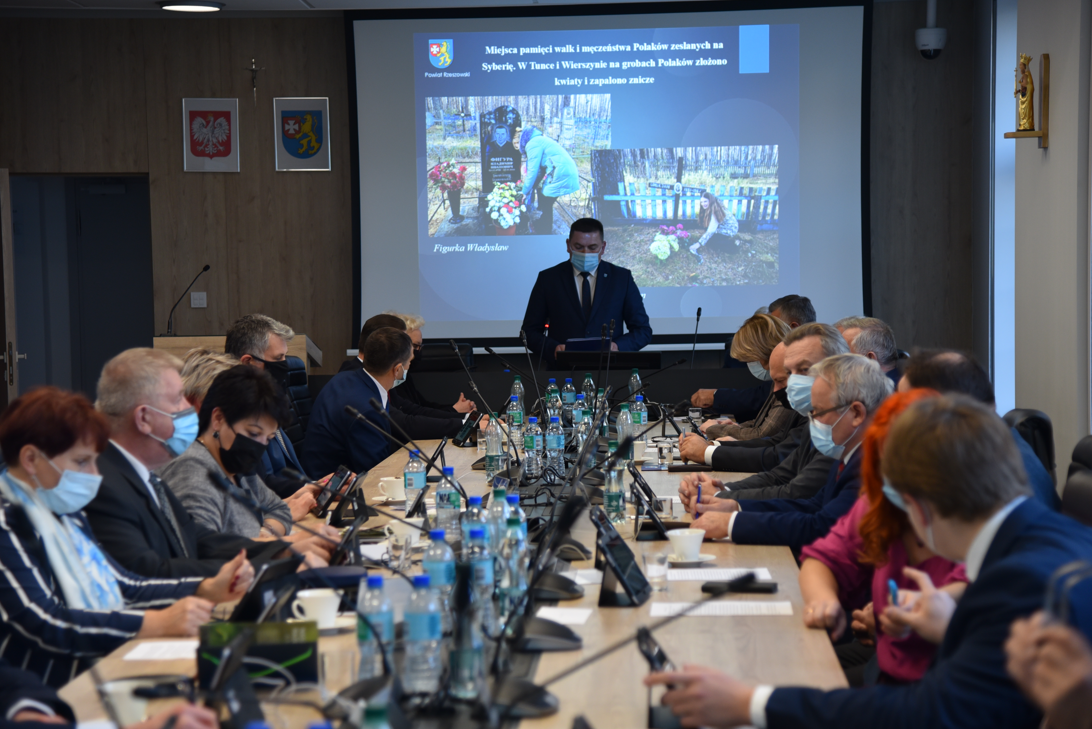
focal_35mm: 87
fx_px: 2640
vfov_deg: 15.7
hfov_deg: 23.4
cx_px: 543
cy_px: 384
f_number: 4
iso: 720
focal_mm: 78
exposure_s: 1/60
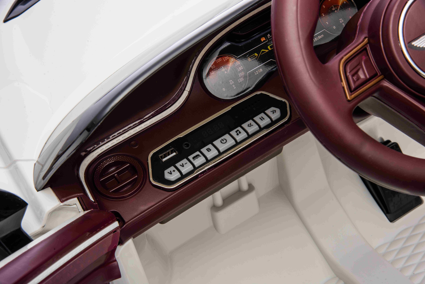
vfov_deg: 19.5
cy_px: 142
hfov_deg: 28.8
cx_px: 212
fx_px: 827
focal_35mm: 70
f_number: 18
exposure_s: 1/160
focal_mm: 70
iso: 100
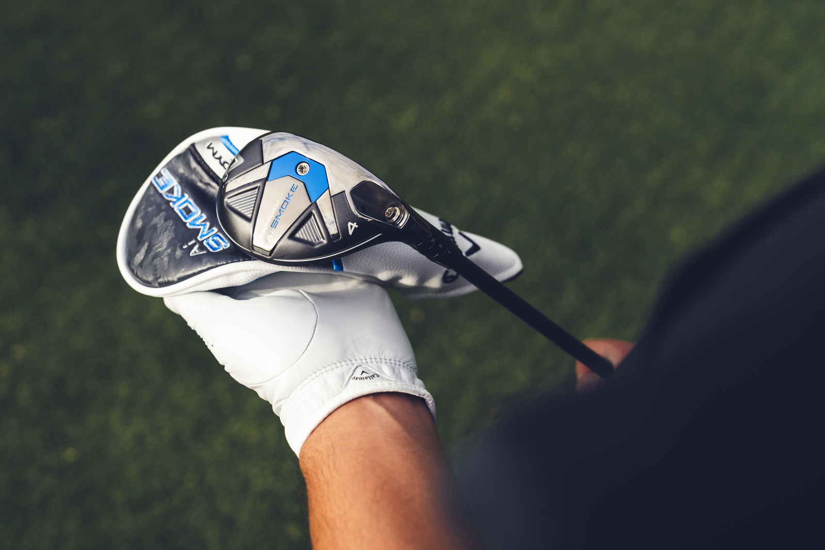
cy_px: 275
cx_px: 412
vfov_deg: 29.9
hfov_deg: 43.6
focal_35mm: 45
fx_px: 1031
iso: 320
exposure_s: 1/1600
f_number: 4
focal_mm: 45
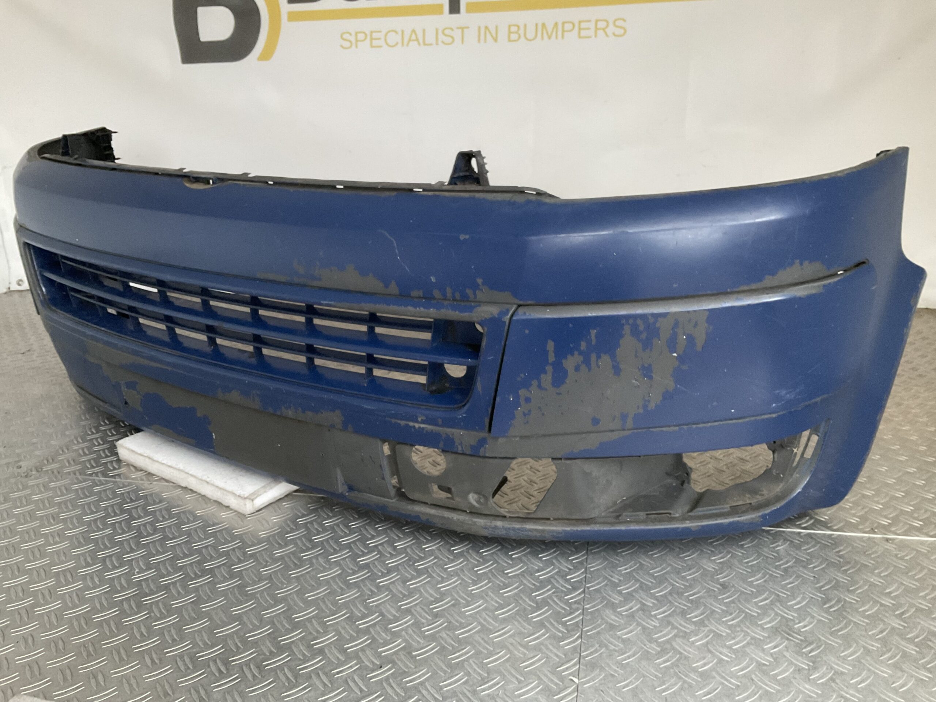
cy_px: 351
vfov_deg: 48.2
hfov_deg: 61.7
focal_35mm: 29
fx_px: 784
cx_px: 468
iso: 250
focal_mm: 3
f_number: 1.8
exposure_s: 1/60
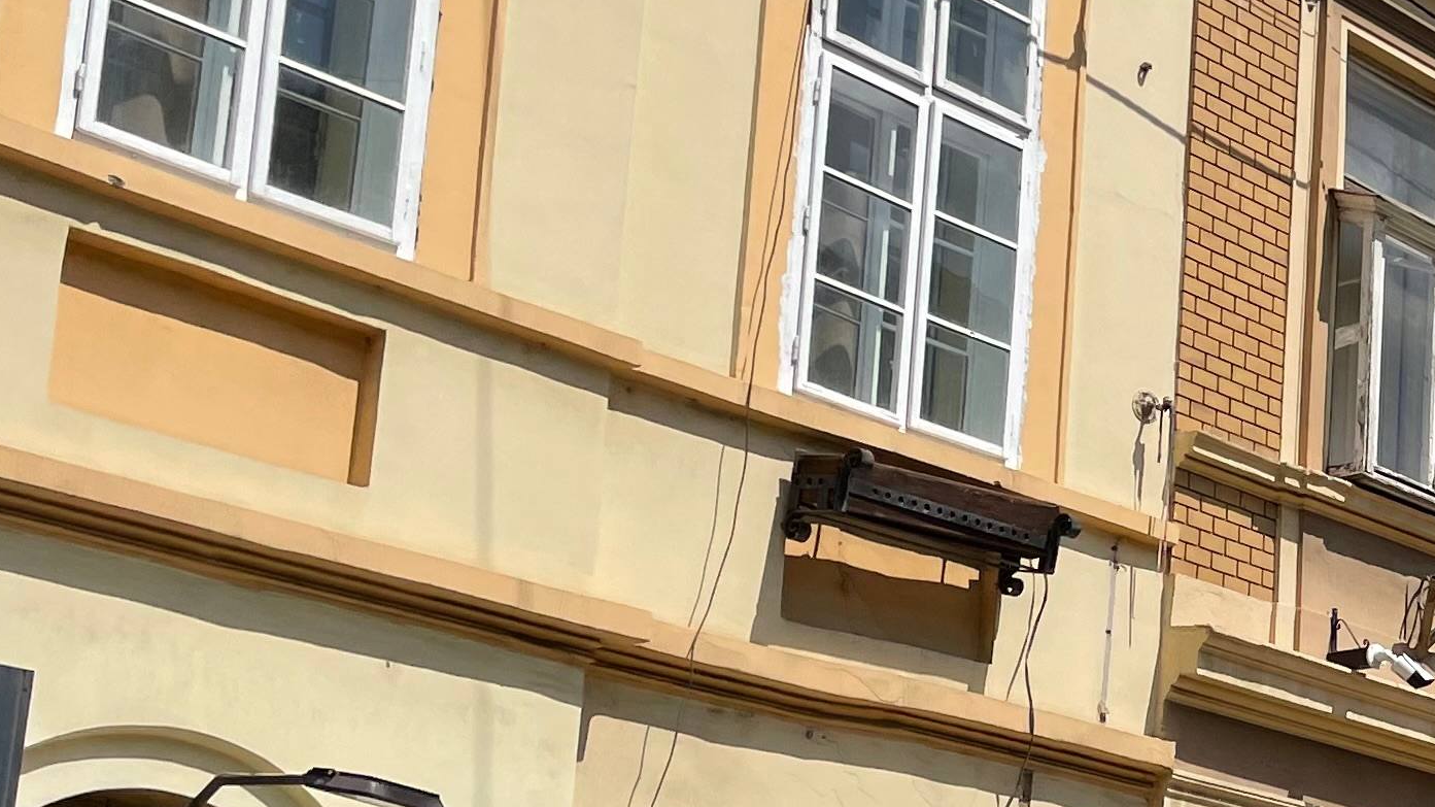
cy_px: 807
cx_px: 1888
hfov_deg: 22.9
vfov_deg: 14.5
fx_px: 3120
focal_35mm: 82
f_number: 1.6
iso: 32
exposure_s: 1/6135
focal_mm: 4.2
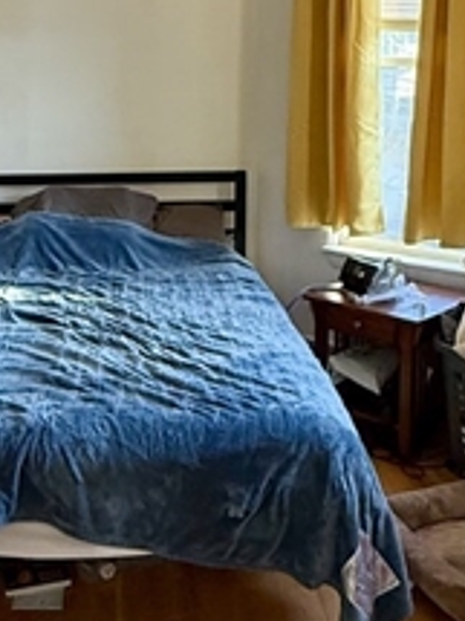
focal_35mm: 50
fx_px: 896
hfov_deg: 28.5
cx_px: 92
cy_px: 196
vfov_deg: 37.7
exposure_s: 1/65
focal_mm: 2.22
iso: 400
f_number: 2.2
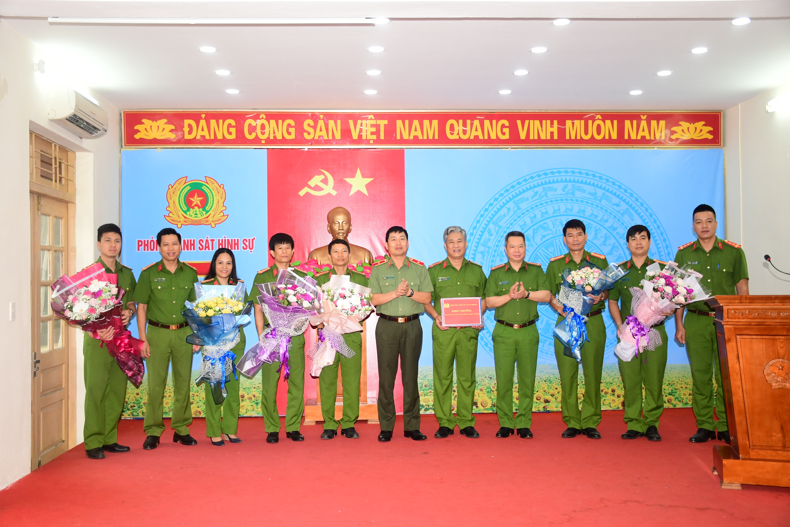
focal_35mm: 34
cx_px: 395
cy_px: 264
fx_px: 757
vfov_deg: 38.4
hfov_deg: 55.1
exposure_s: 1/200
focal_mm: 23
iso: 800
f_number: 3.8
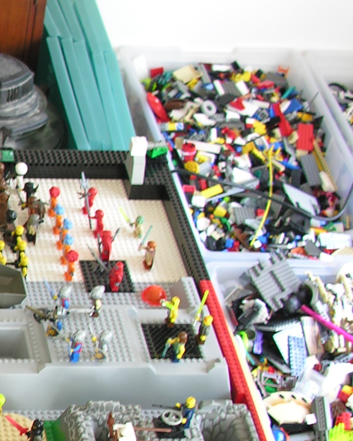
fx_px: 1502
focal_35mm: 115
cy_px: 371
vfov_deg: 16.6
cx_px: -321
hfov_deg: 12.1
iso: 50
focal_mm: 8.9
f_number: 2.8
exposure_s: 1/5.9
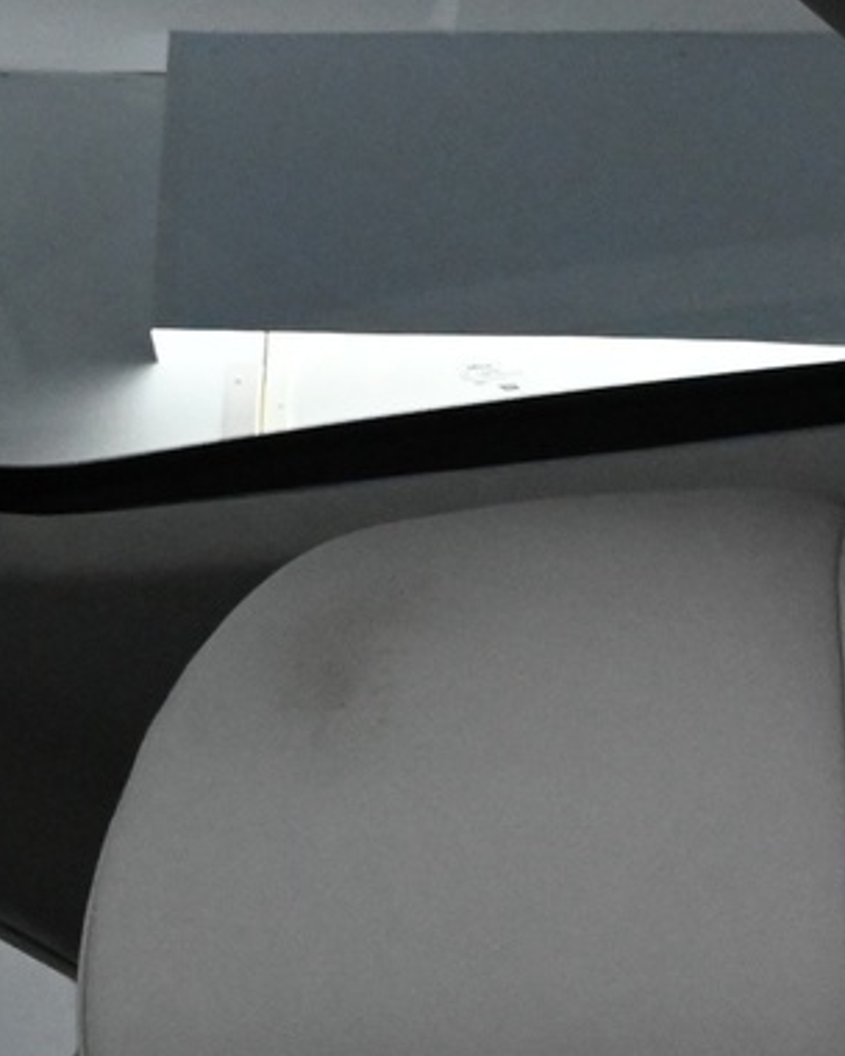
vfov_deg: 17.8
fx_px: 3376
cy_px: 631
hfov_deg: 13.7
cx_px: -250
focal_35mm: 108
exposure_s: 1/80
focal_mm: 18
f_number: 6.3
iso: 5000
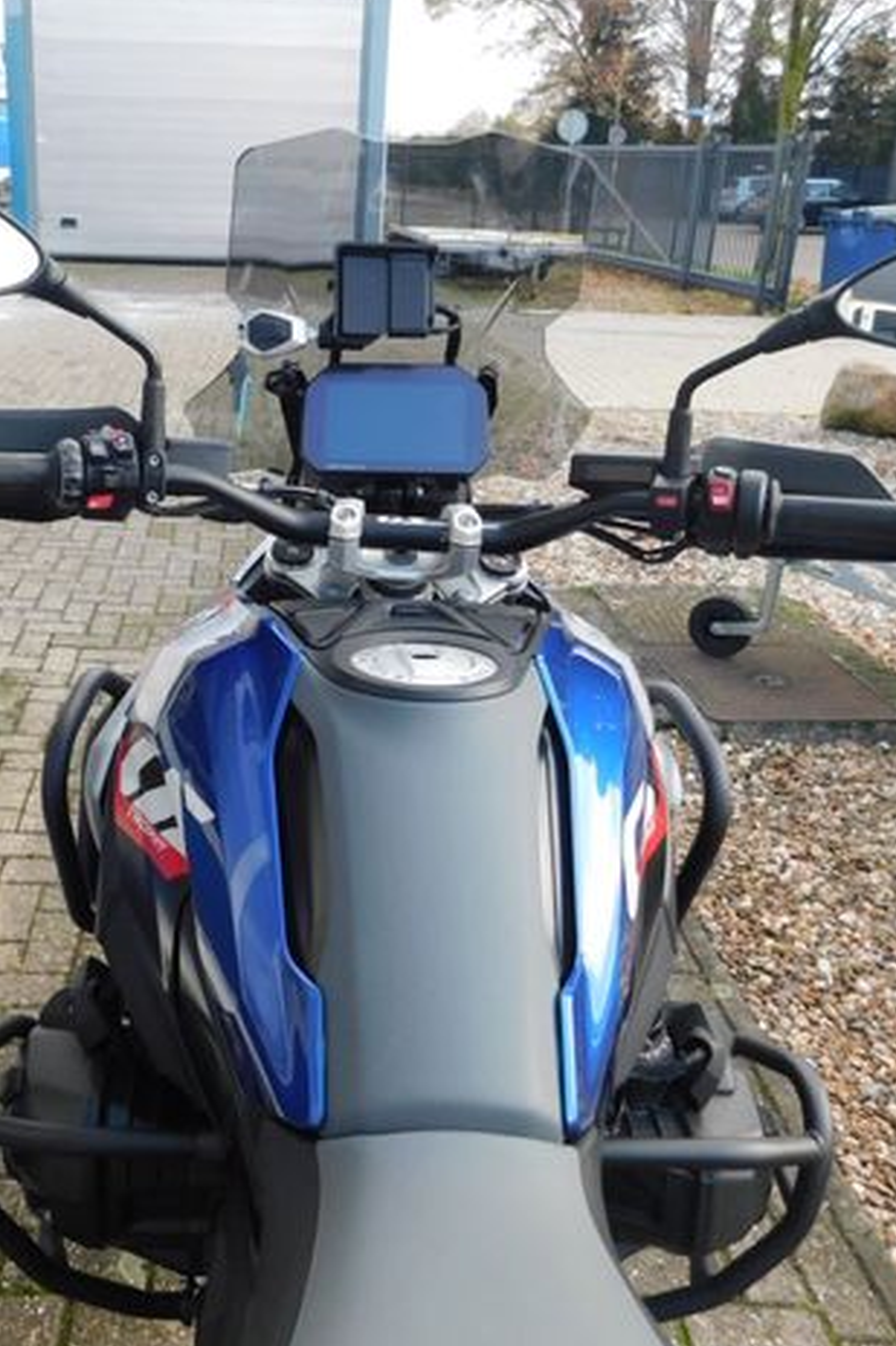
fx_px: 1233
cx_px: 273
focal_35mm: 33
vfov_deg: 57.2
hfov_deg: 39.3
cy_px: 676
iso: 125
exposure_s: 1/160
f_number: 3
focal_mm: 4
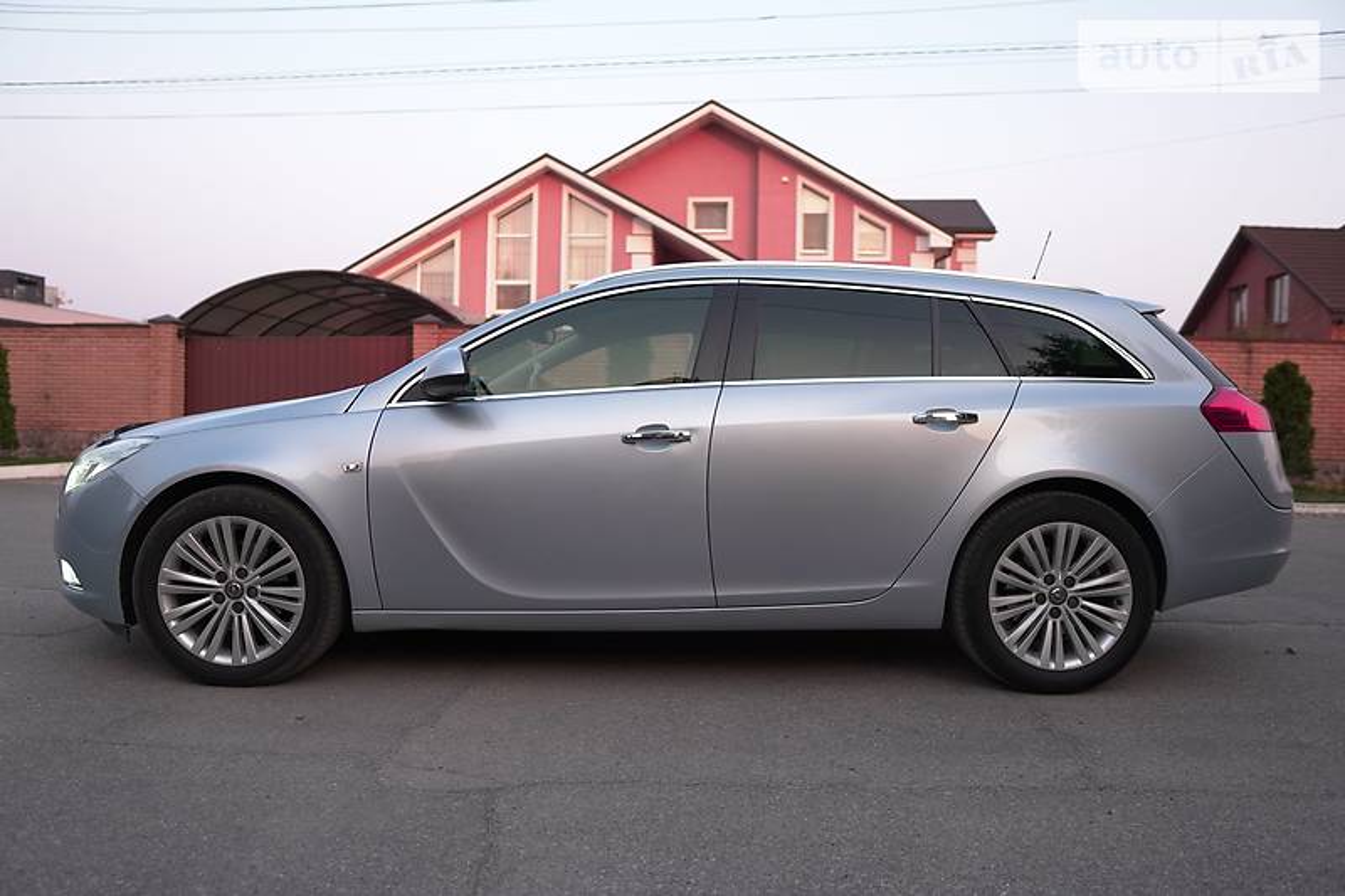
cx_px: 672
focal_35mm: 24
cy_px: 448
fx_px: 896
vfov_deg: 53.1
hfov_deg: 73.8
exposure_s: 1/1000
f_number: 1.4
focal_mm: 16
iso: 100
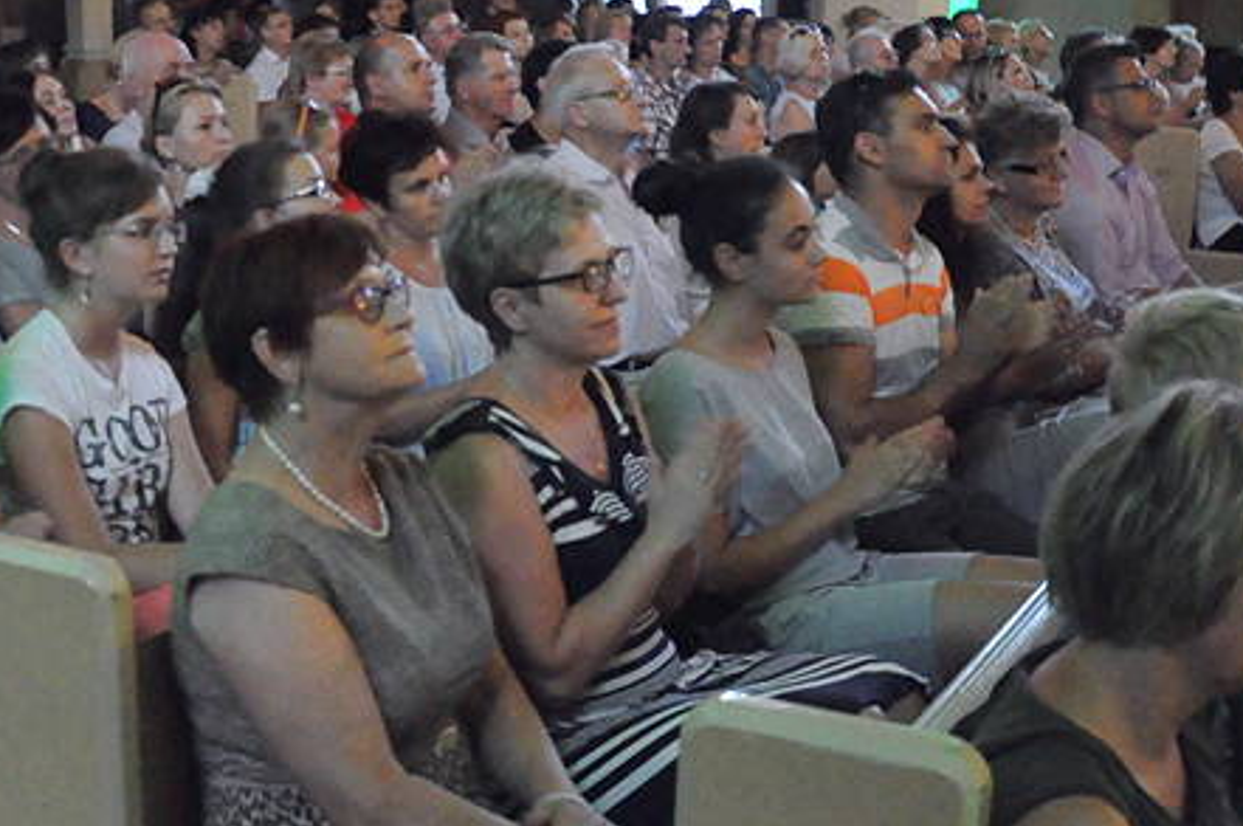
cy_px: 498
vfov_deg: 25.9
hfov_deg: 38.1
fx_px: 1793
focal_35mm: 52
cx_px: 496
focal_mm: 18
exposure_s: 1/50
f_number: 3.5
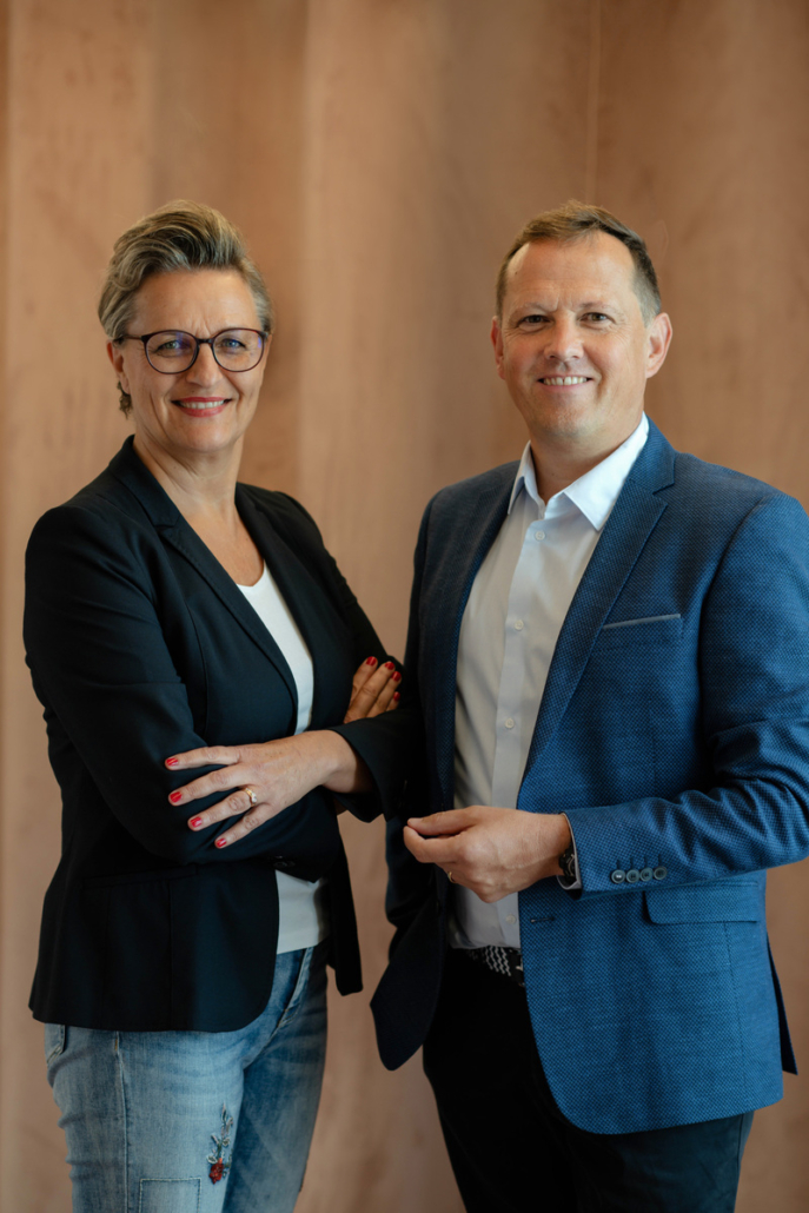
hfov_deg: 16.1
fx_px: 2864
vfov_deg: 23.9
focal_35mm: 85
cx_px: 404
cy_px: 606
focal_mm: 85
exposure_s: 1/200
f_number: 2.5
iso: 320
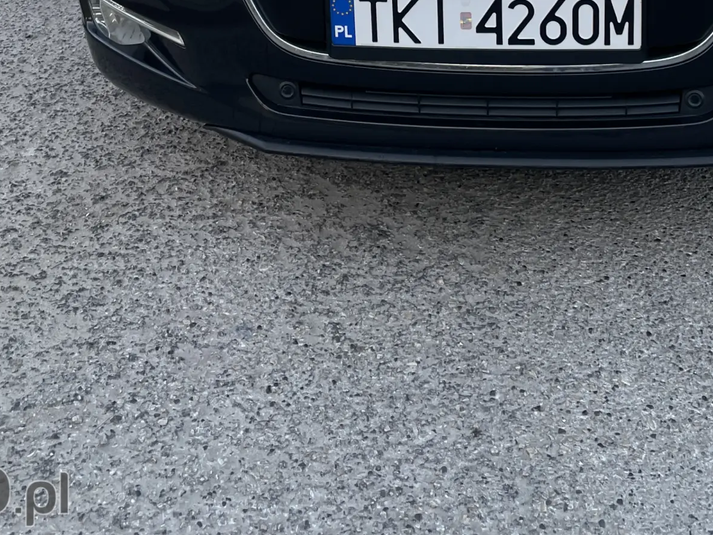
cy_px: -113
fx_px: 1298
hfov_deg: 30.4
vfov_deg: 21.6
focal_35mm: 63
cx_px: 490
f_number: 1.6
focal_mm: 4.2
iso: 32
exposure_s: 1/121
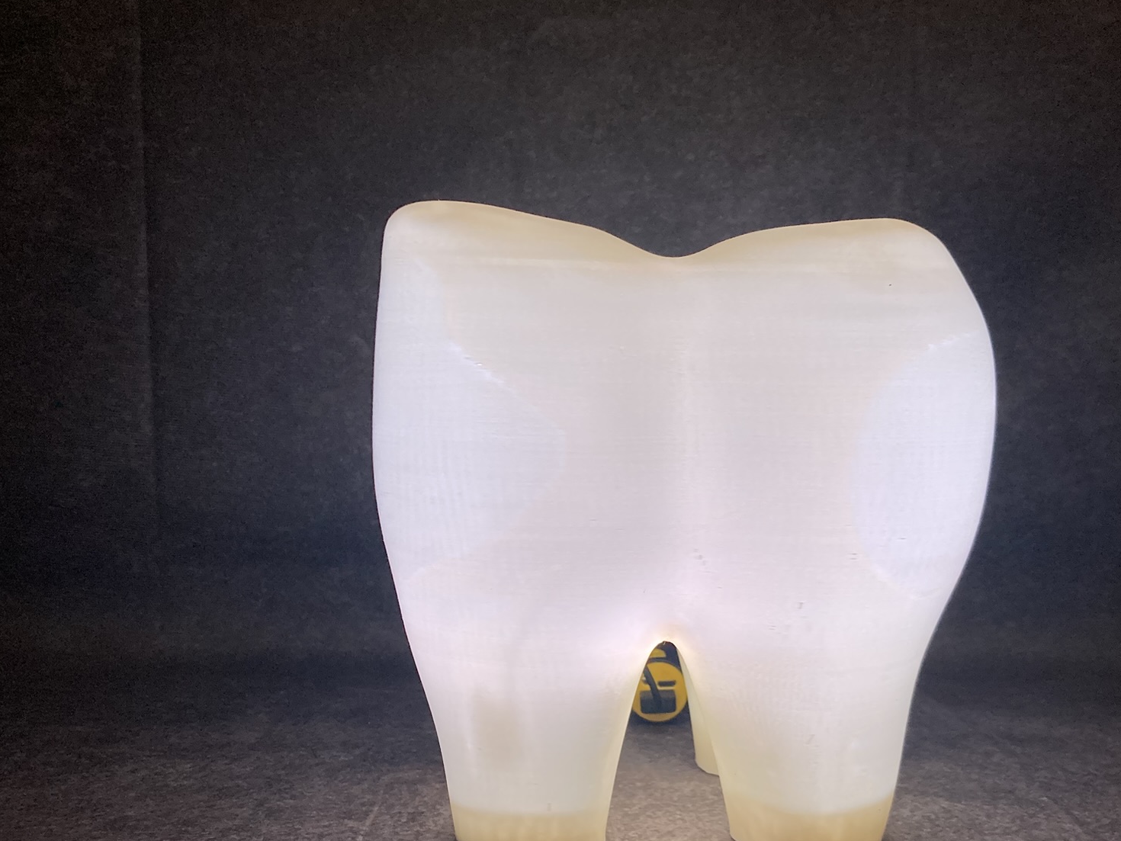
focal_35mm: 39
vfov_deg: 36.6
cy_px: 539
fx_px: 1263
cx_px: 632
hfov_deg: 47.7
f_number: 1.8
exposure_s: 1/60
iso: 125
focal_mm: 3.99
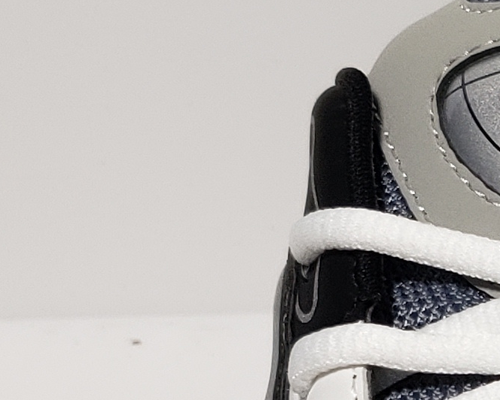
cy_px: 629
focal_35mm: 154
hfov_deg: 11.5
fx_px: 2280
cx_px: 950
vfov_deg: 9.7
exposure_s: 1/536
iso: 50
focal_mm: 4.3
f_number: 1.5
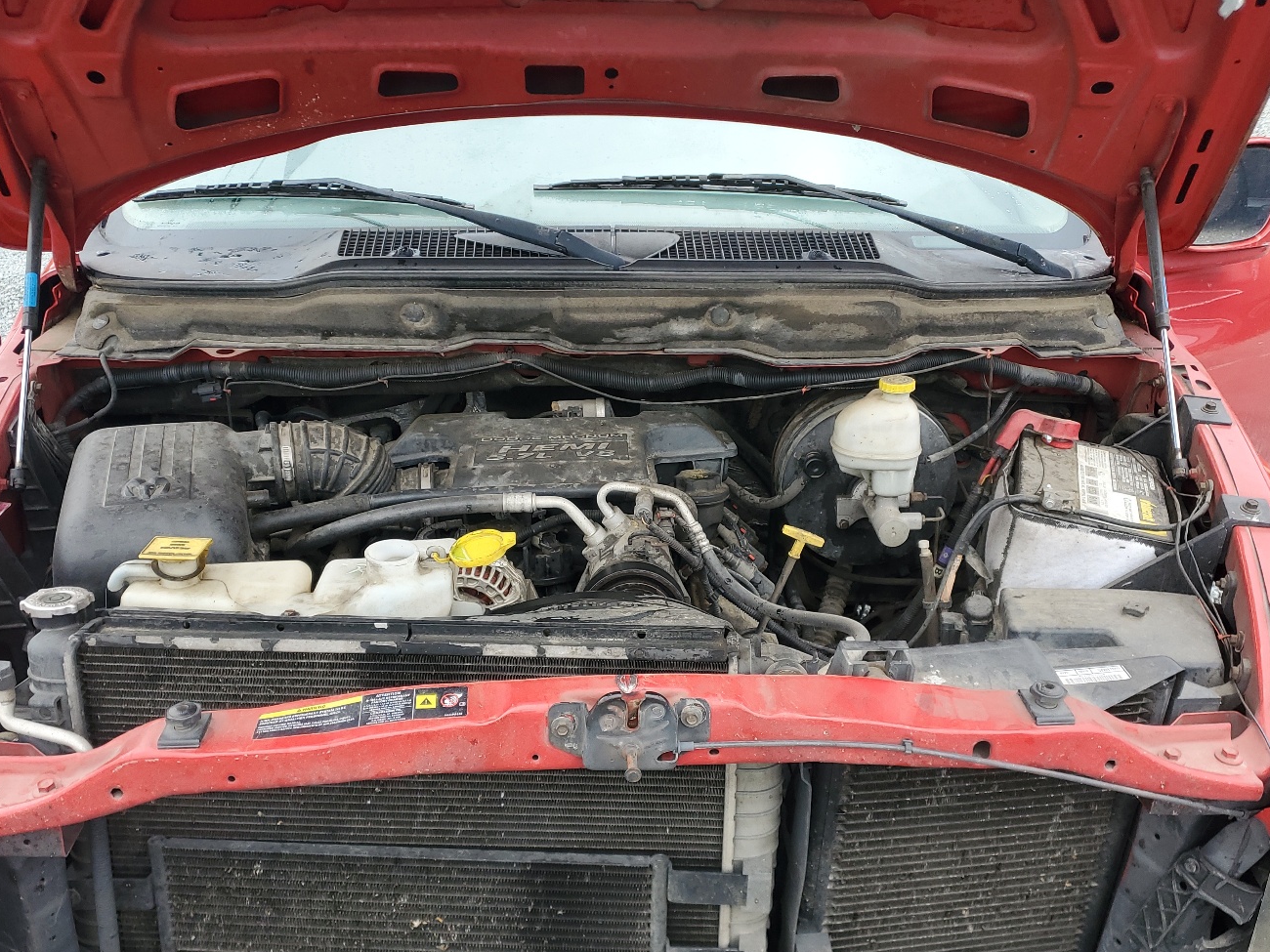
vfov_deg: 44.1
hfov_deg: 56.8
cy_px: 504
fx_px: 1174
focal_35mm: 32
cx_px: 645
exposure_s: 1/256
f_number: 1.5
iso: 50
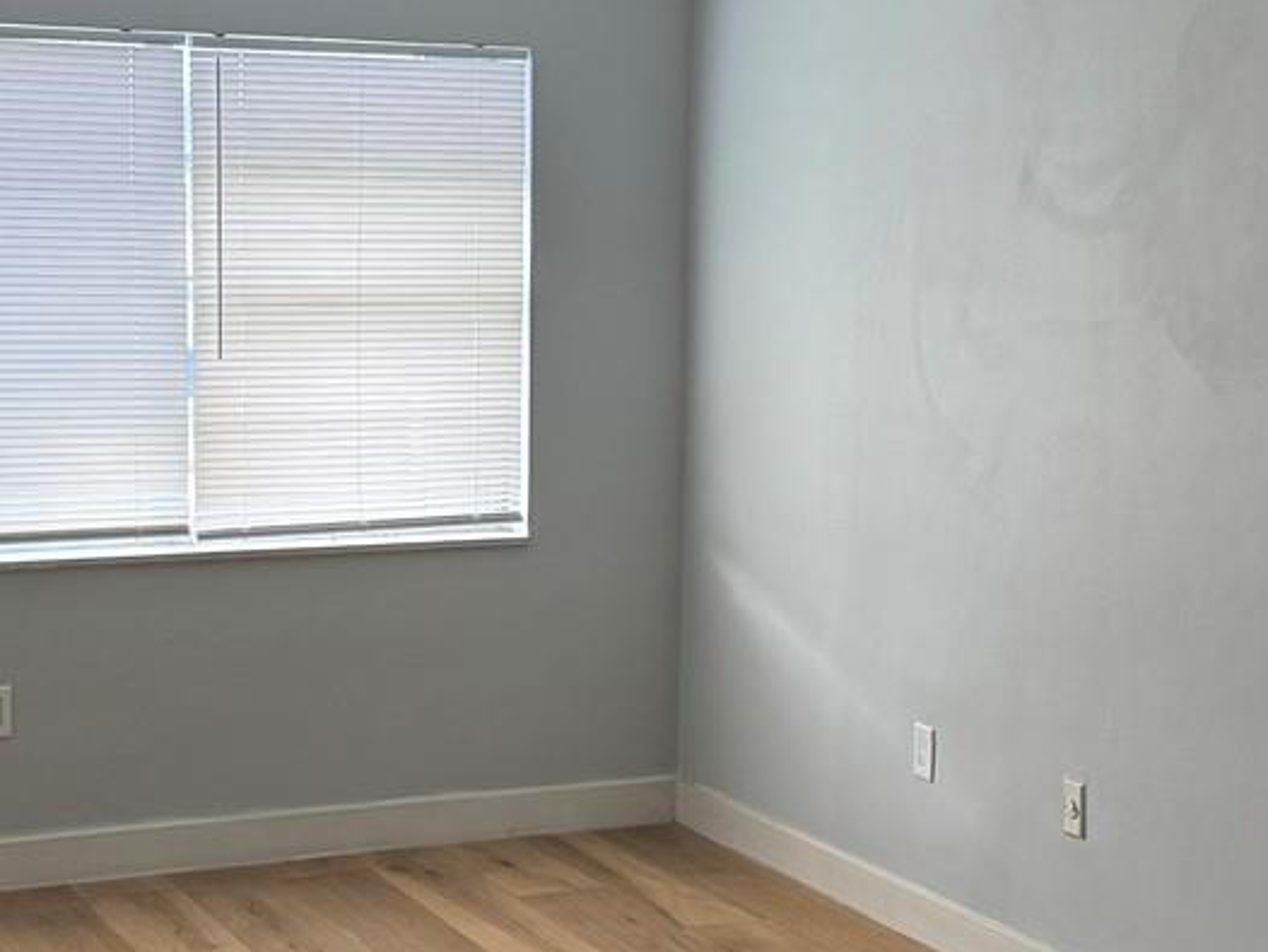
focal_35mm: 73
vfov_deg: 20.2
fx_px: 2675
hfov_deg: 26.7
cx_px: 617
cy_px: 513
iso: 100
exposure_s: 1/121
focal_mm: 6.76
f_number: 1.78
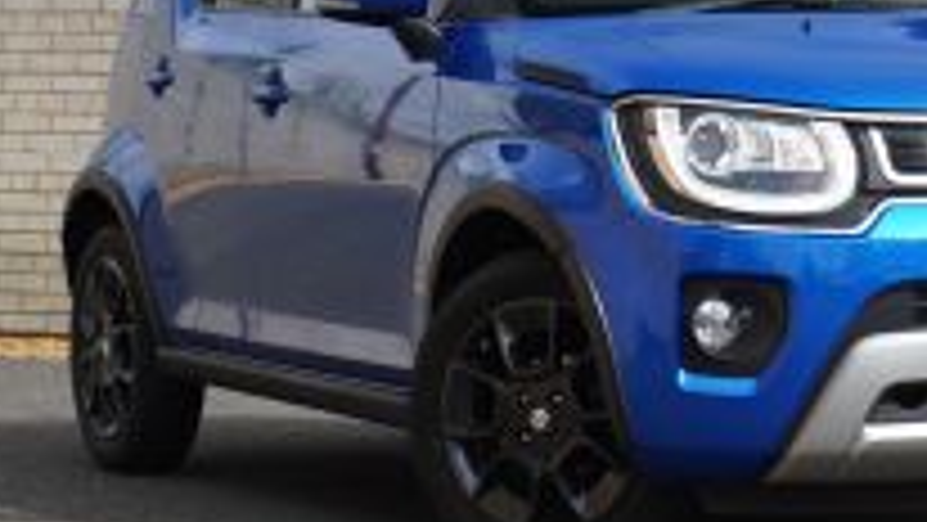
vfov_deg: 8.5
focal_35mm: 143
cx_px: 720
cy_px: 176
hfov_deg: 14.9
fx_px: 3516
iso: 100
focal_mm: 47
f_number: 5.6
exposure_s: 1/160
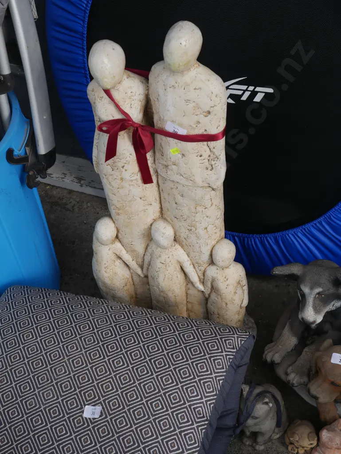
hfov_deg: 31.5
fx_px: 604
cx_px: 170
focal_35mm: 46
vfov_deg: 41.2
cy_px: 227
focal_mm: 23
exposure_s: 1/200
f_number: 8
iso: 200
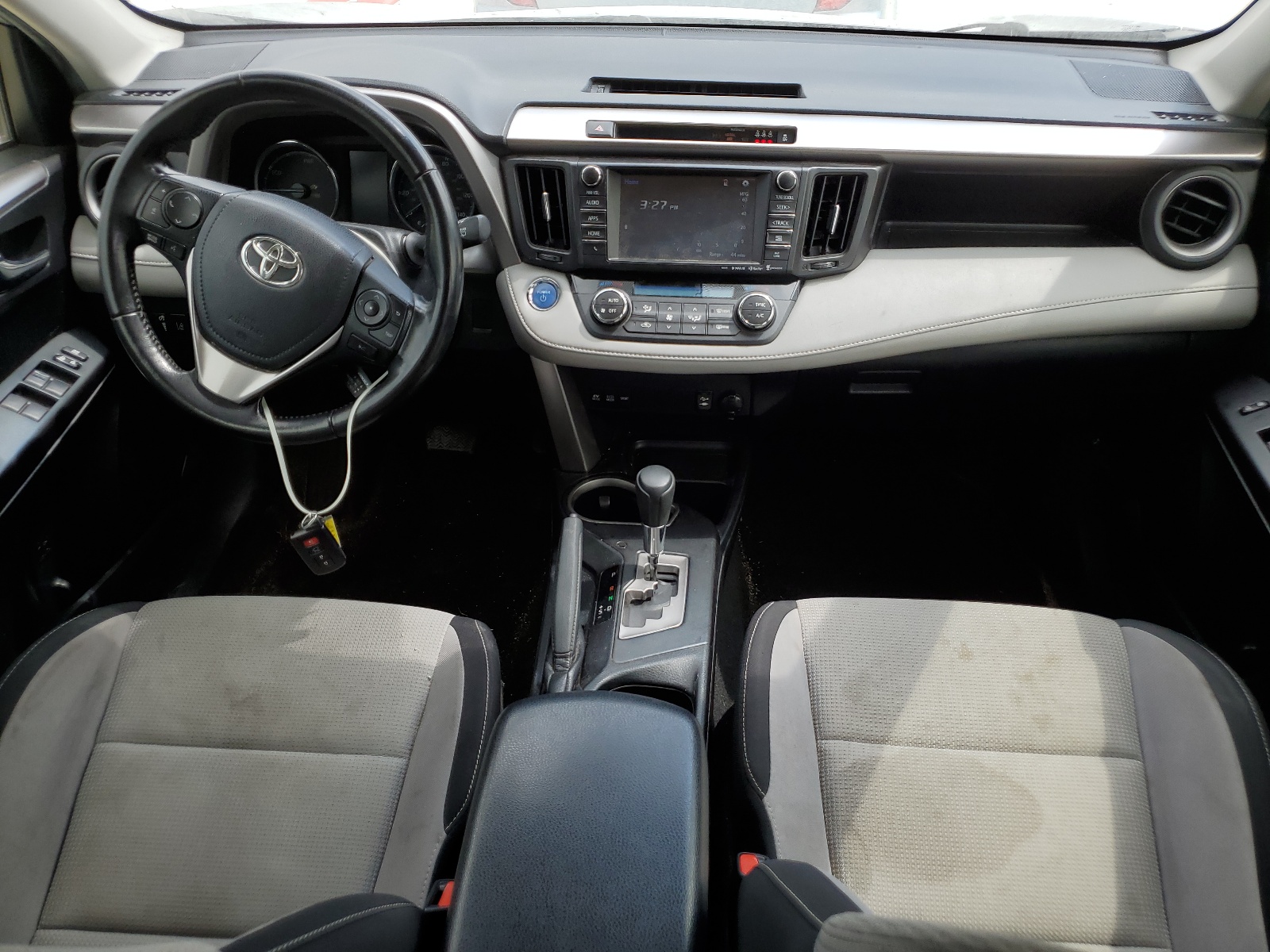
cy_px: 476
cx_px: 635
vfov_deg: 53.1
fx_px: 954
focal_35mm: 26
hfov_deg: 67.3
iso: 50
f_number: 1.5
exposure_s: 1/714
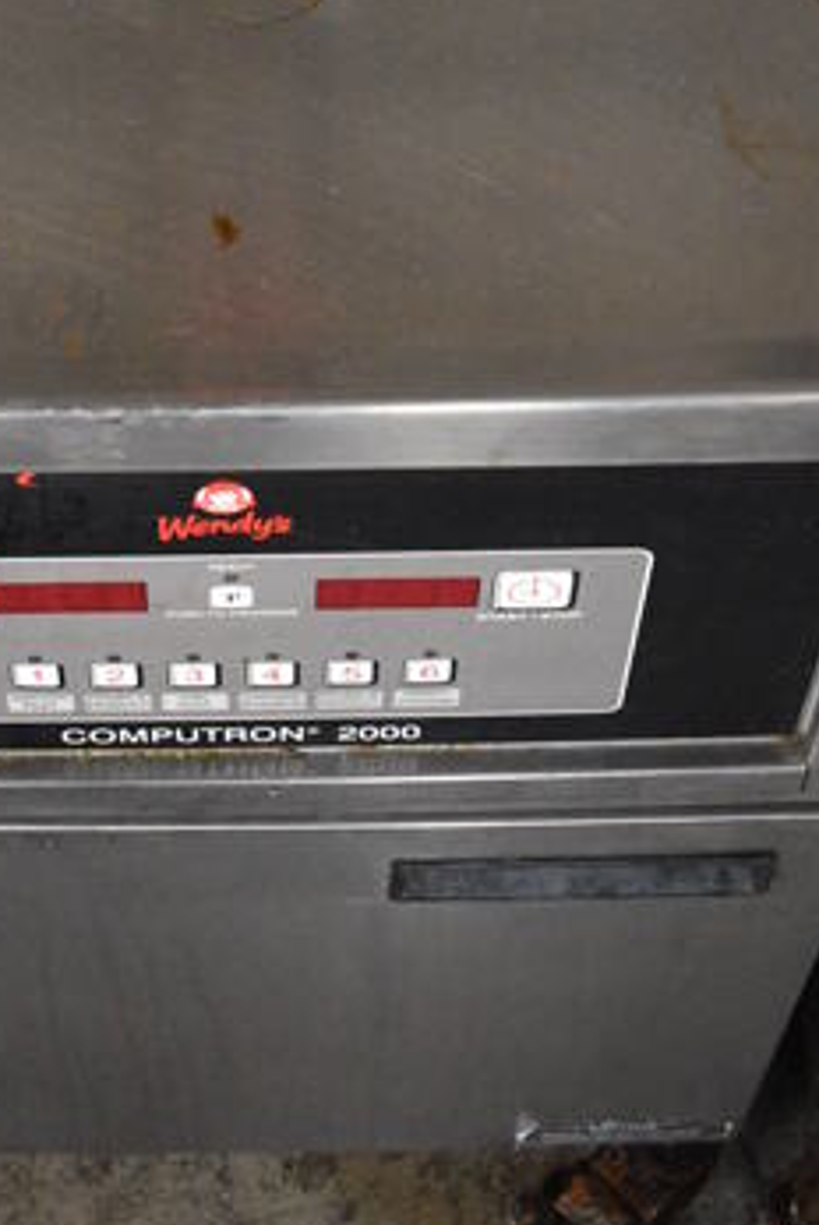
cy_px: -330
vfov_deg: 25.0
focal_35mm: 71
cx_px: 265
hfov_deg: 19.2
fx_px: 2418
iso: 1600
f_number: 3.5
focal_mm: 18
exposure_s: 1/125
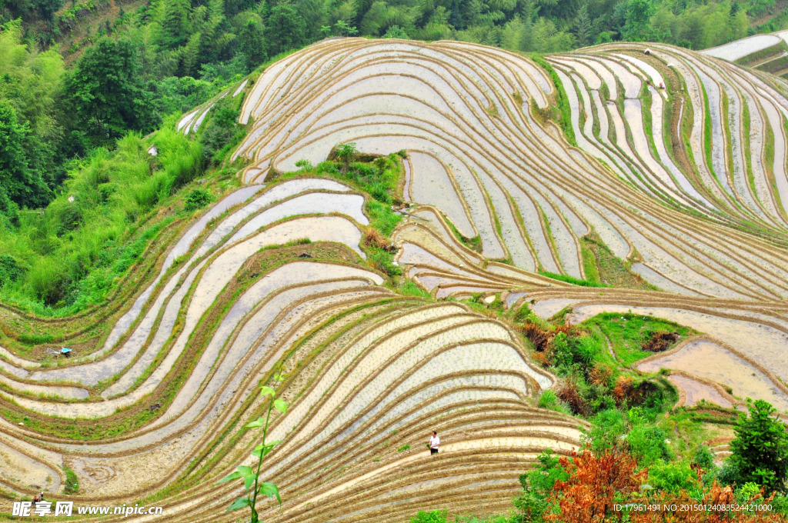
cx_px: 394
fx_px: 2623
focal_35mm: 120
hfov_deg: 17.1
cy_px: 262
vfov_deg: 11.4
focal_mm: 80
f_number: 18
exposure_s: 1/30
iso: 560
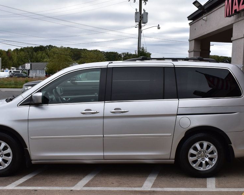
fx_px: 351
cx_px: 112
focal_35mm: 49
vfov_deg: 31.0
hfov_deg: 38.3
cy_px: 107
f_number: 11
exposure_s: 1/500
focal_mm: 25
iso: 400
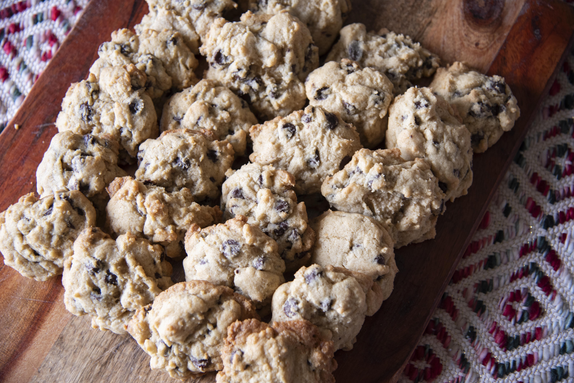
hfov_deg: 34.5
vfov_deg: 23.4
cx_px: 287
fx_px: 925
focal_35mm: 58
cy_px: 192
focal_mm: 58
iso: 640
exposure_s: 1/30
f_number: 4
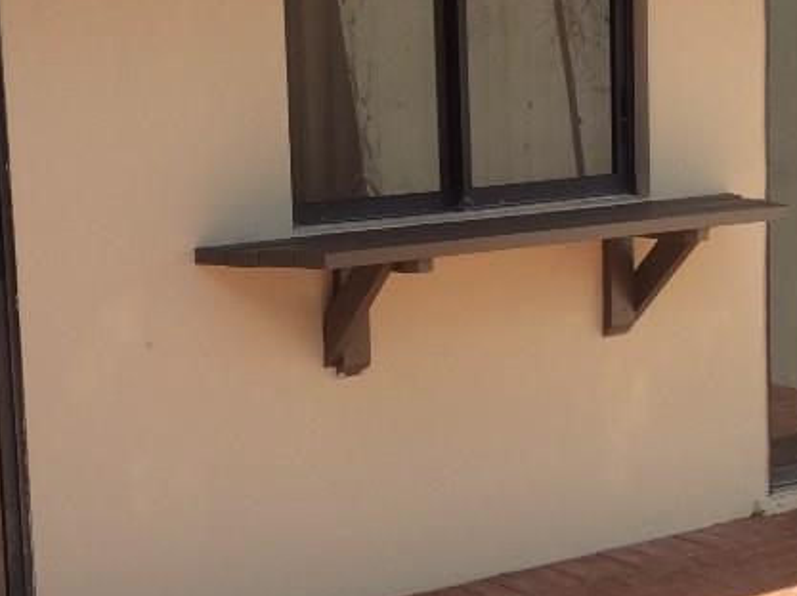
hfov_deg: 24.0
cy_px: 293
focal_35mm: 81
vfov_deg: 18.2
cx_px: 245
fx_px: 1863
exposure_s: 1/362
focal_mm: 3.3
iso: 32
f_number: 2.4
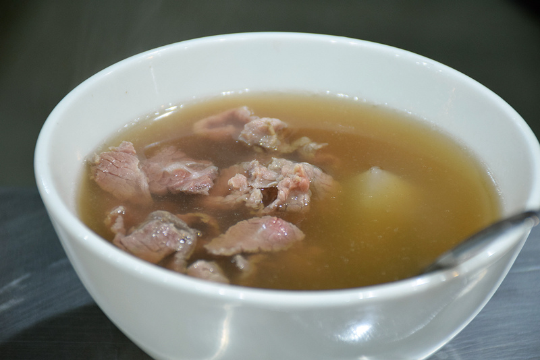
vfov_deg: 8.7
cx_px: 270
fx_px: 2363
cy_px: 180
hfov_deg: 13.0
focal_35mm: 158
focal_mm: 105
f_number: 5.6
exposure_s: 1/40
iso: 800
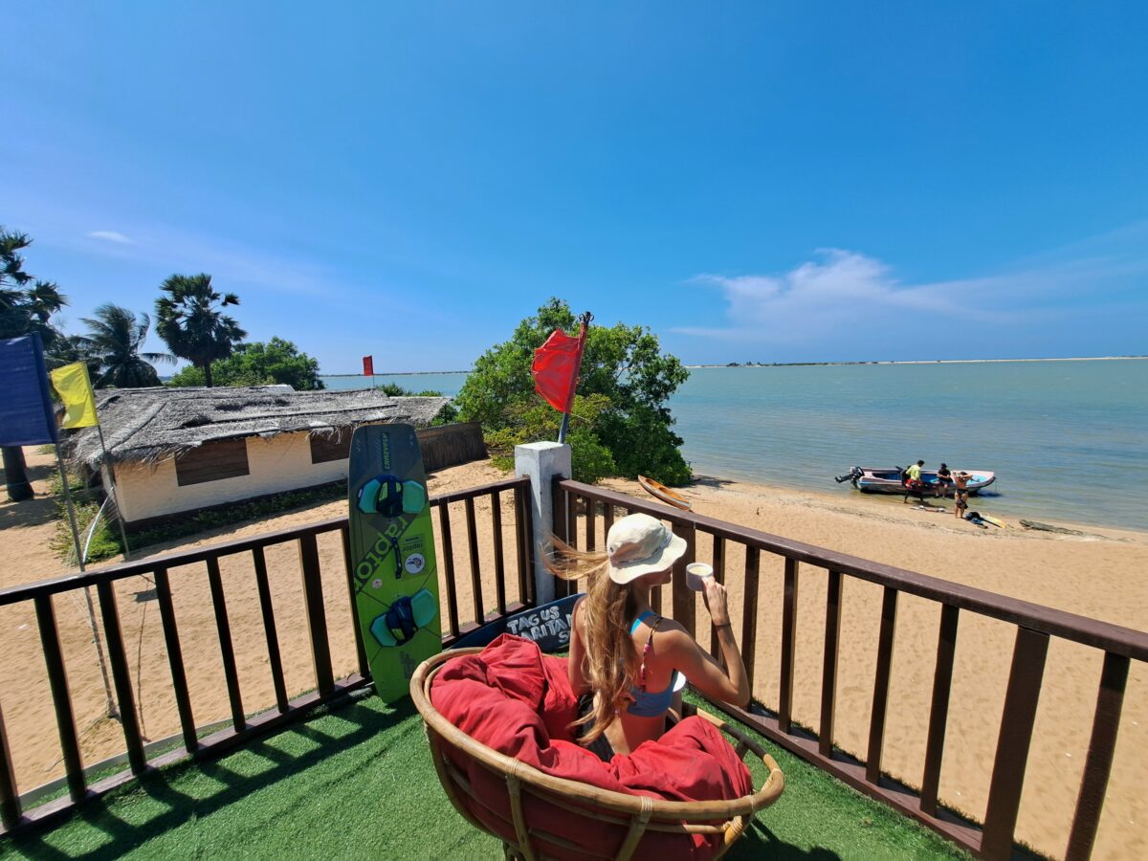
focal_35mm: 13
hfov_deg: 106.2
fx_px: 431
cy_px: 430
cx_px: 574
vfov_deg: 89.9
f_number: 2.2
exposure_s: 1/1429
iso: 50
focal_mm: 1.74
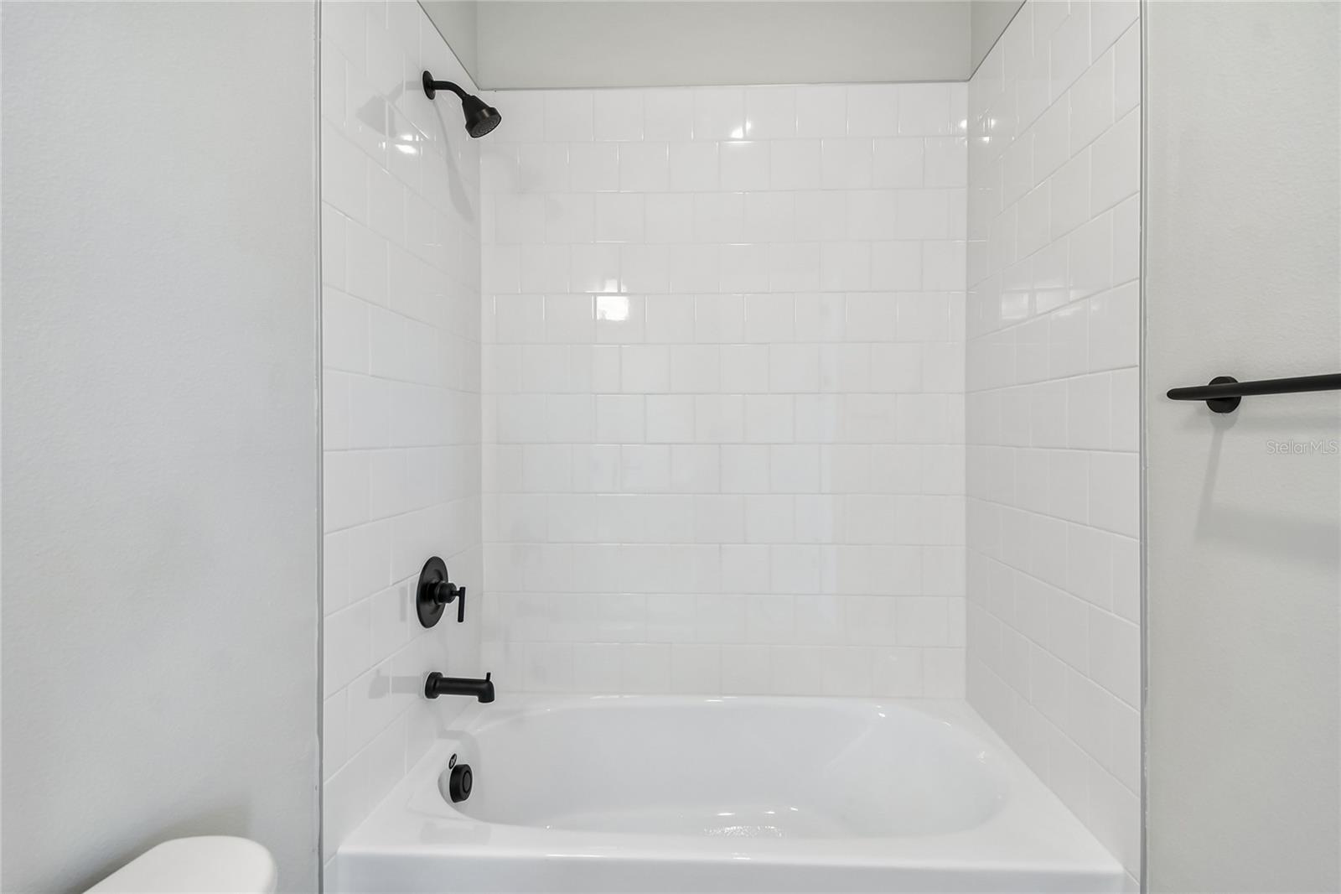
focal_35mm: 15
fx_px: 559
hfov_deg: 100.4
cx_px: 670
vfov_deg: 77.3
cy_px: 447
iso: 100
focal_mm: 10
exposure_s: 1/13
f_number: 7.1
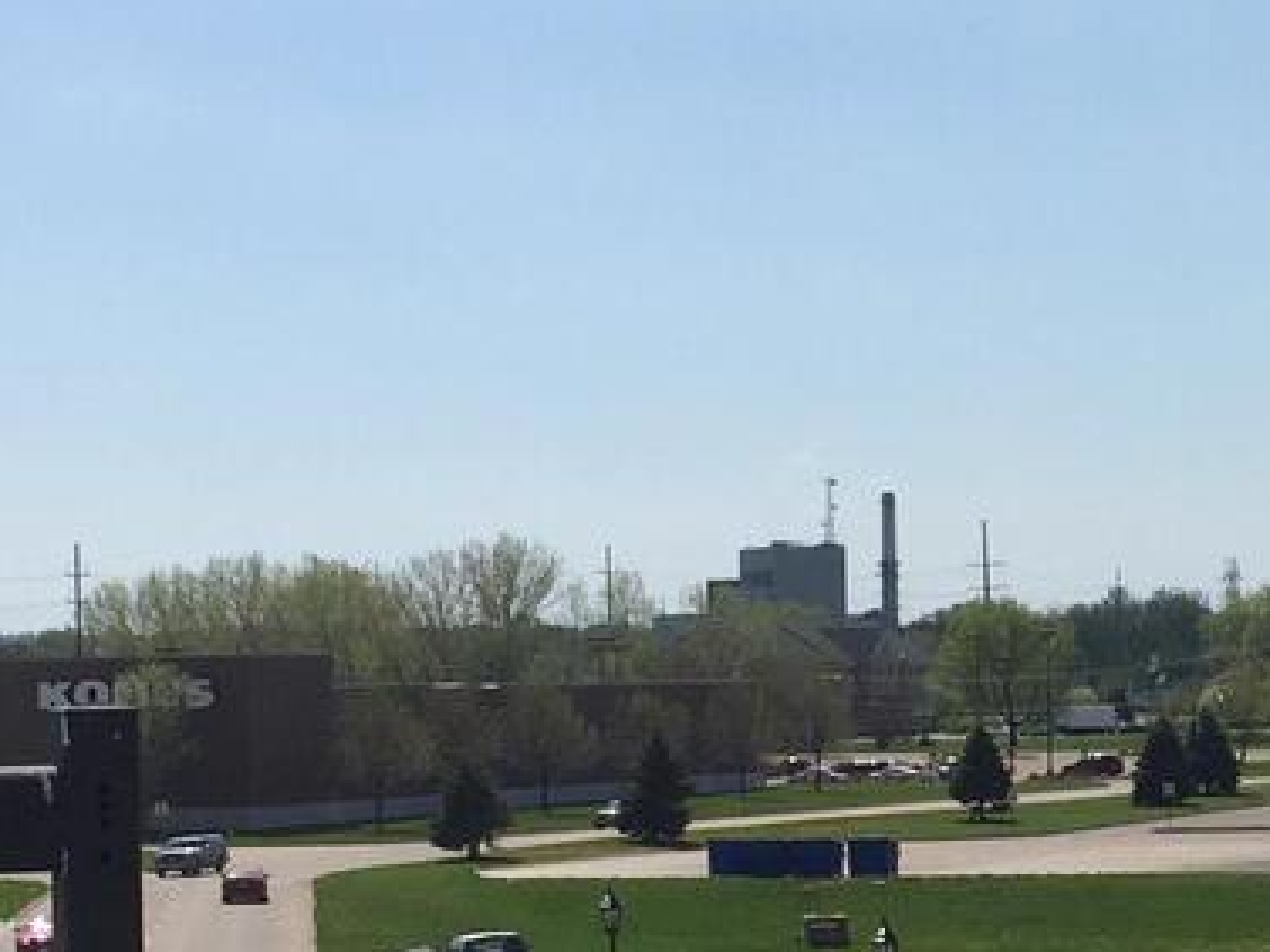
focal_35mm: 111
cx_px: 1290
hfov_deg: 17.3
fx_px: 4072
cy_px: 834
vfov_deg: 13.2
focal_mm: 4.15
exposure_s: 1/3968
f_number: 2.2
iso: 32
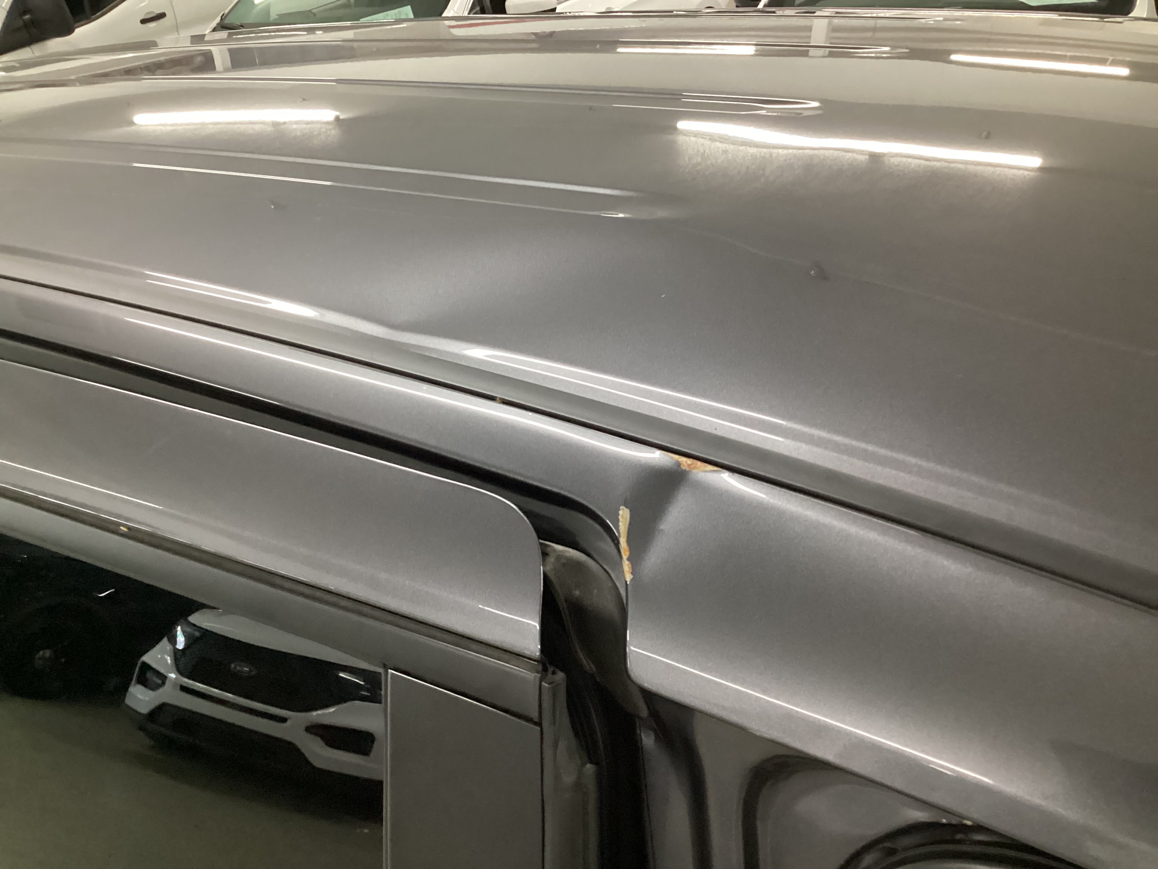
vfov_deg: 45.4
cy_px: 434
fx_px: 1037
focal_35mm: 31
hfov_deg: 58.4
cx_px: 579
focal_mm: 3.3
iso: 400
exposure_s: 1/60
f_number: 2.4
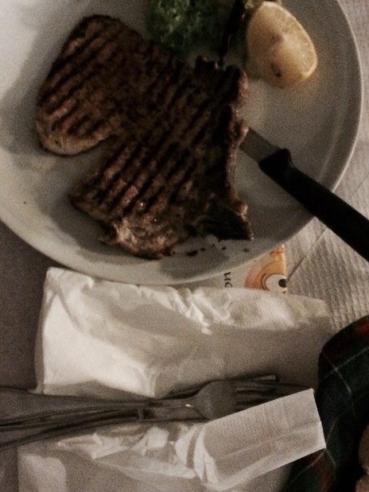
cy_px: 224
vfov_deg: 42.0
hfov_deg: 32.1
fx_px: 640
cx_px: 161
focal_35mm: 45
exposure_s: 1/15
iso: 640
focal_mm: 4.15
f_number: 2.2
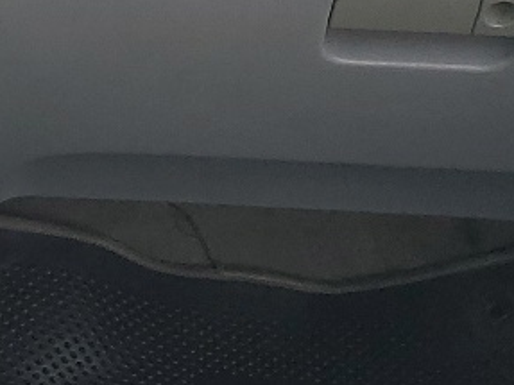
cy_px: 365
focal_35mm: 145
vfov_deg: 10.2
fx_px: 2152
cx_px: -448
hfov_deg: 12.3
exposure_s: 1/286
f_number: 1.5
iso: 50
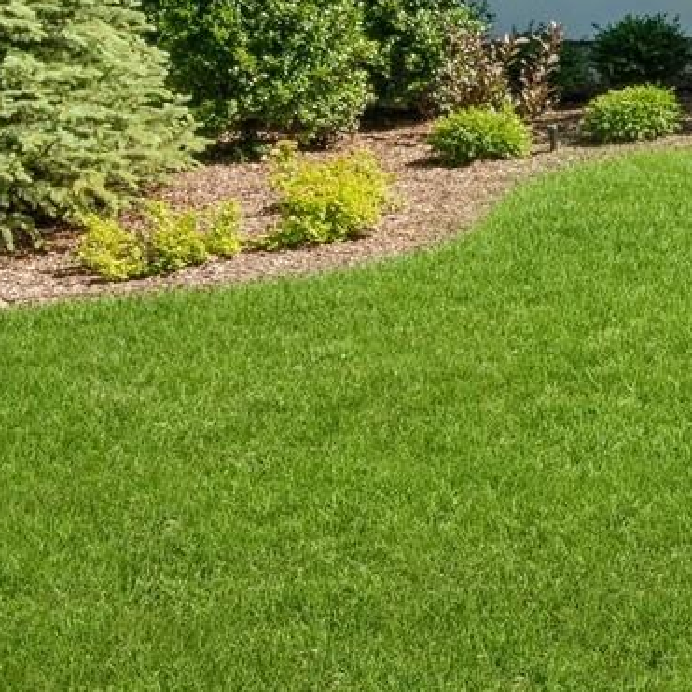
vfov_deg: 18.6
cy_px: -145
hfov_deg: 16.2
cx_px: 1293
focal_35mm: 88
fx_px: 1990
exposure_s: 1/320
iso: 400
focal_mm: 24
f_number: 11
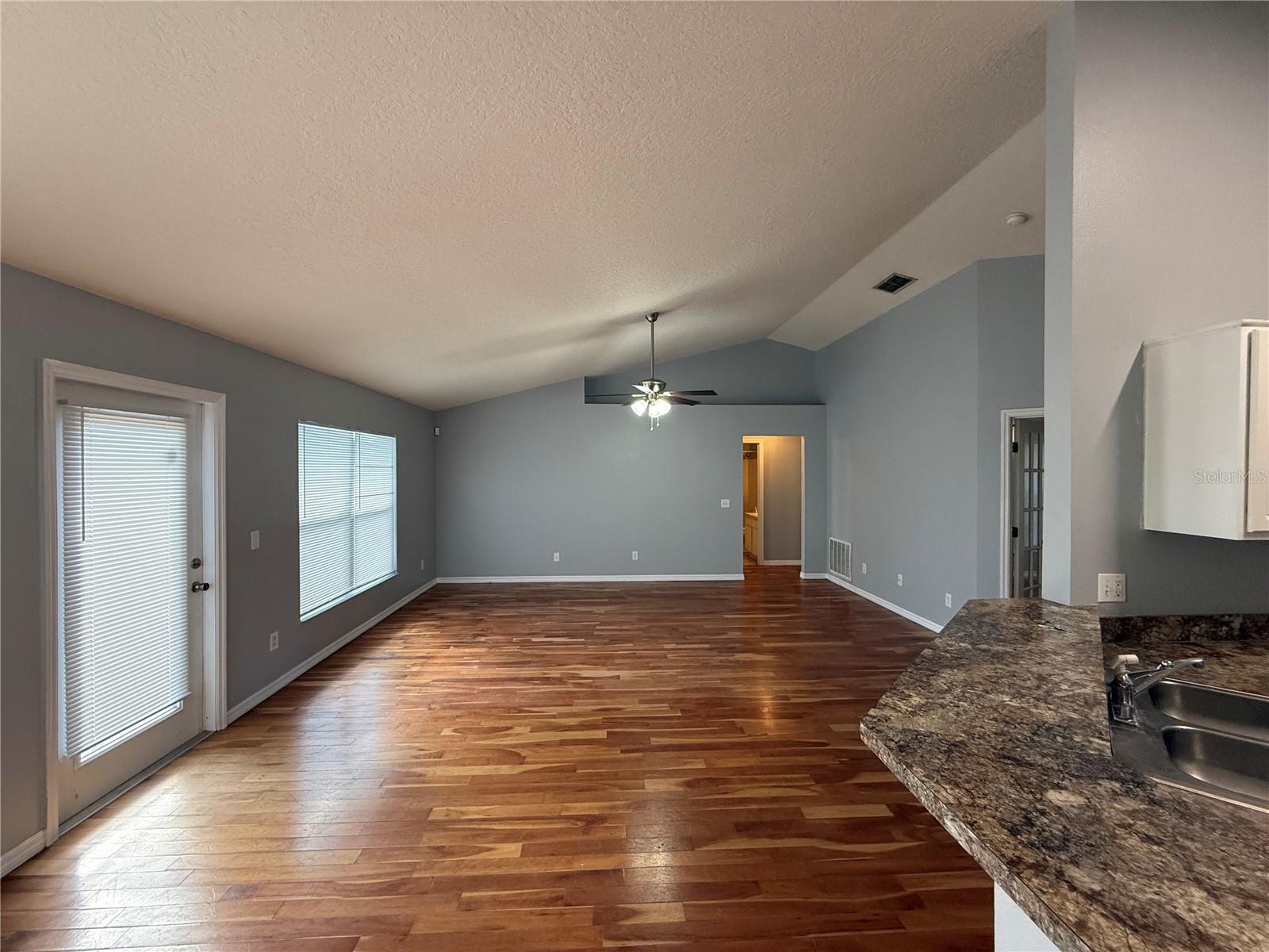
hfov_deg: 102.1
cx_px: 634
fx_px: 513
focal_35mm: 14
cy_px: 476
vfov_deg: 85.7
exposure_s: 1/120
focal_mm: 2.22
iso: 400
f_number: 2.2
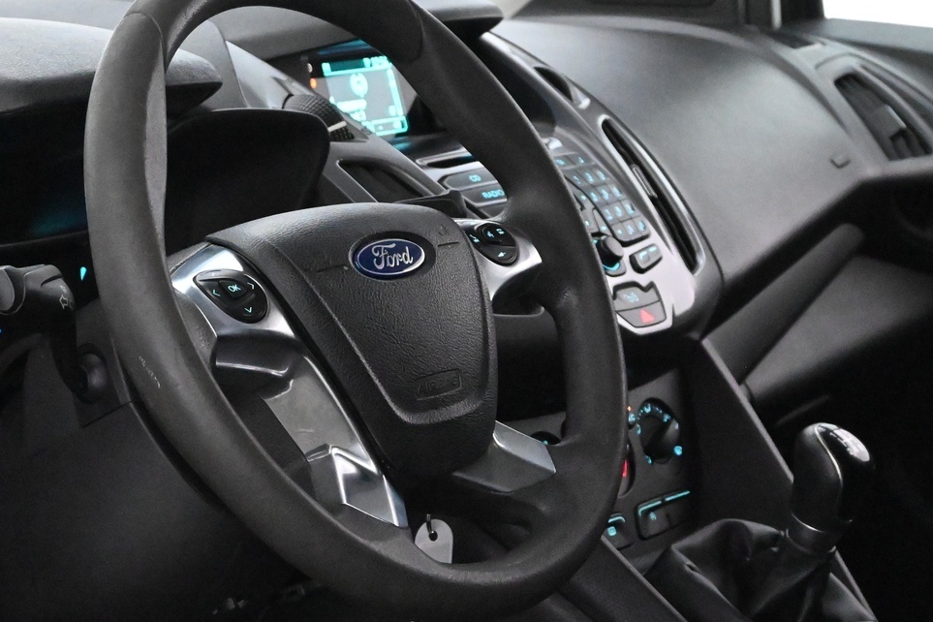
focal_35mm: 106
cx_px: 466
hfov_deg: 19.3
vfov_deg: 12.9
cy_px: 281
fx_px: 2747
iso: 14400
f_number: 5.6
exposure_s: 1/60
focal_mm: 42
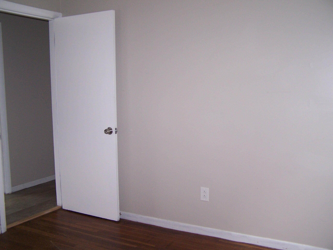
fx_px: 366
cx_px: 166
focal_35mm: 38
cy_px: 125
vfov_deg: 37.7
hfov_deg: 49.0
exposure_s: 1/60
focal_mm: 6.3
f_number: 2.8
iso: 140
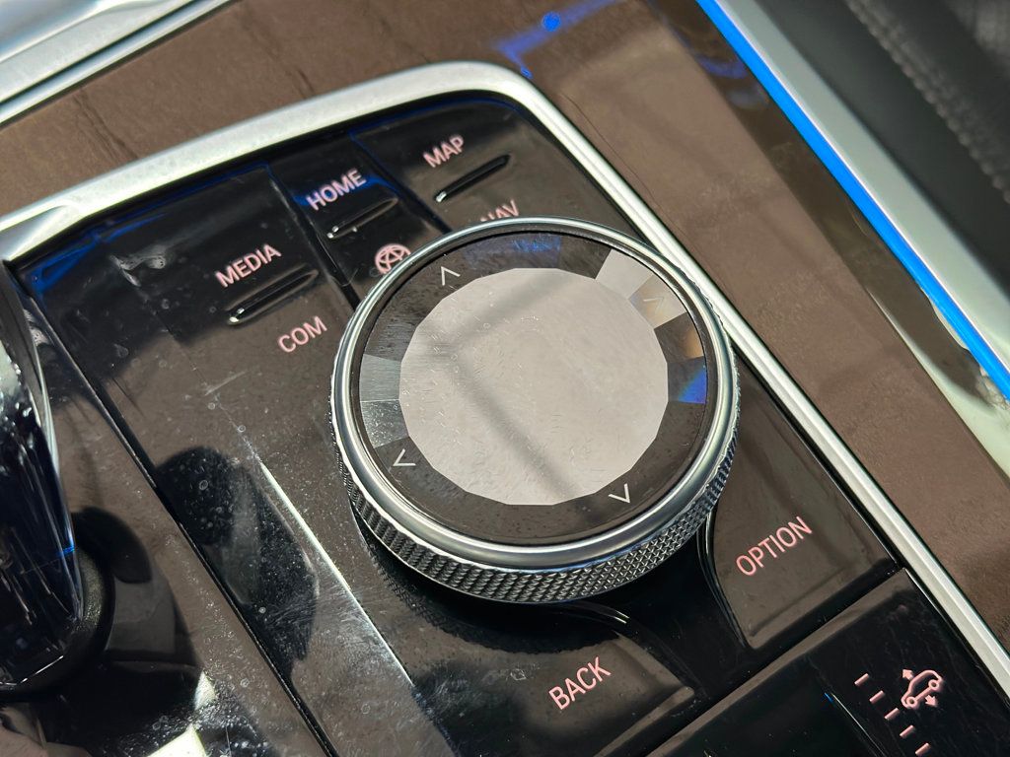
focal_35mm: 48
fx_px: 1401
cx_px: 505
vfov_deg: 30.3
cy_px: 378
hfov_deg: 39.7
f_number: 1.78
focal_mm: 6.86
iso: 400
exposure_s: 1/40
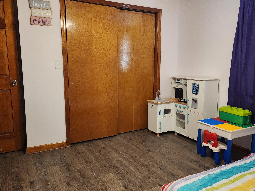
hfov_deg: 61.6
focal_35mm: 29
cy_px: 92
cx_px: 135
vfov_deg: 48.2
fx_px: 214
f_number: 1.8
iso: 640
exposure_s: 1/120
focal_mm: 6.4
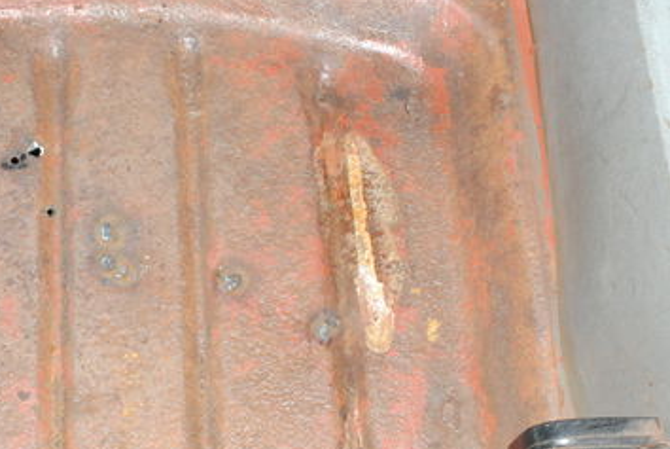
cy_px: 292
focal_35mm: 65
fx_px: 1211
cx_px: 140
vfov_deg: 20.9
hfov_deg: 30.2
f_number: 10
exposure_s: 1/20
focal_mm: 24
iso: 800
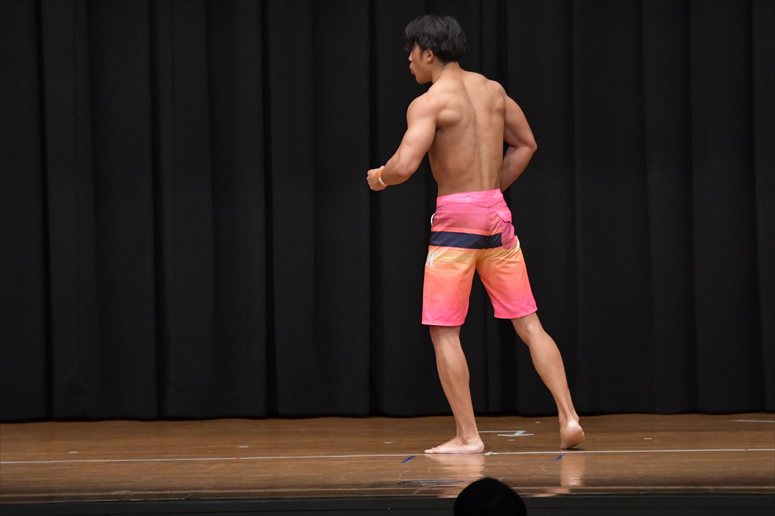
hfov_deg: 8.6
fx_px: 5164
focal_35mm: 240
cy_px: 258
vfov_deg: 5.7
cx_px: 388
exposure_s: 1/400
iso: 6400
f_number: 5.6
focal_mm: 160
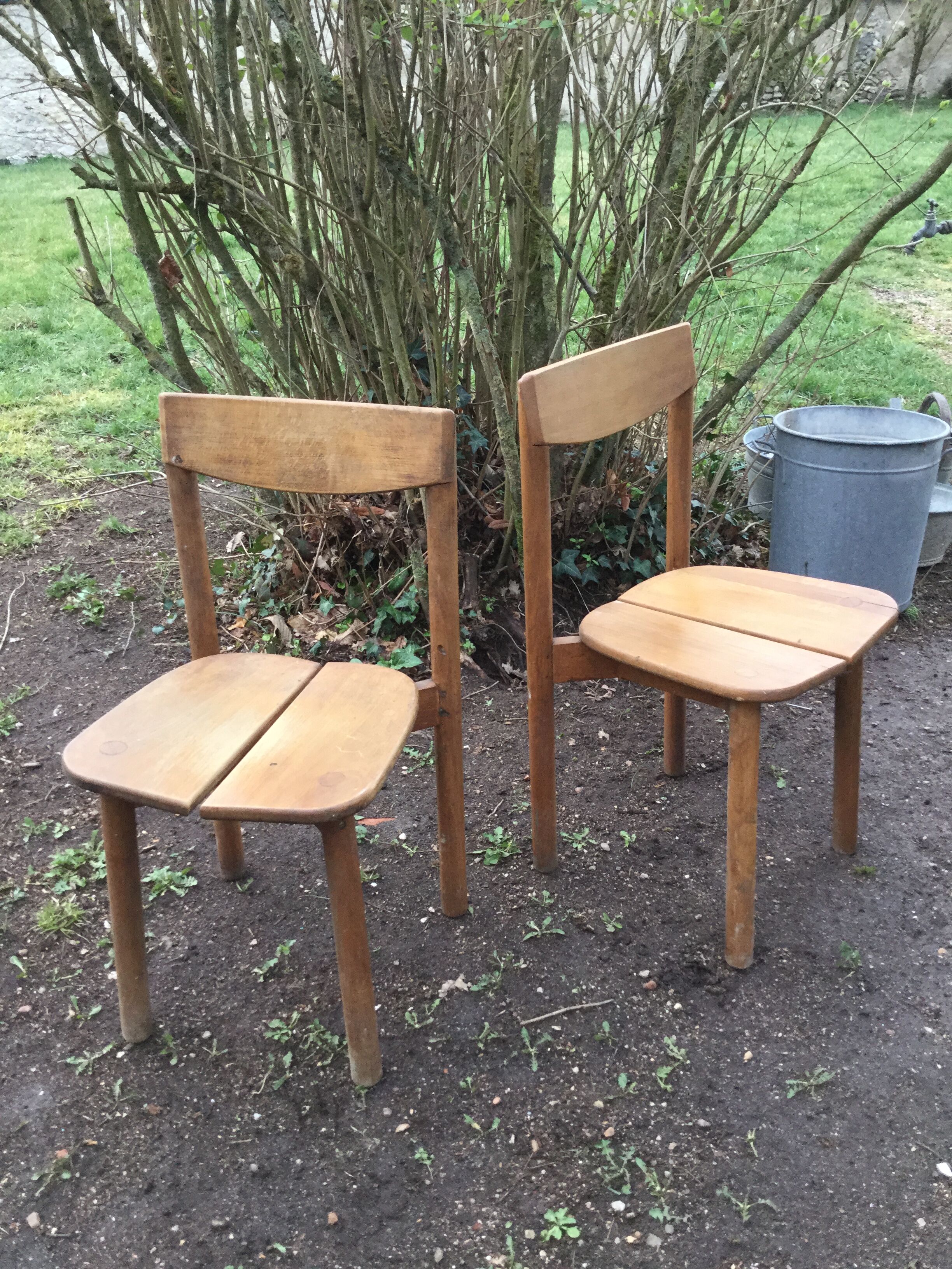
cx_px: 476
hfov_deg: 45.4
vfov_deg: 58.4
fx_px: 1137
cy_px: 634
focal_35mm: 31
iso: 100
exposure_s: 1/33
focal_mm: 3.3
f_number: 2.4
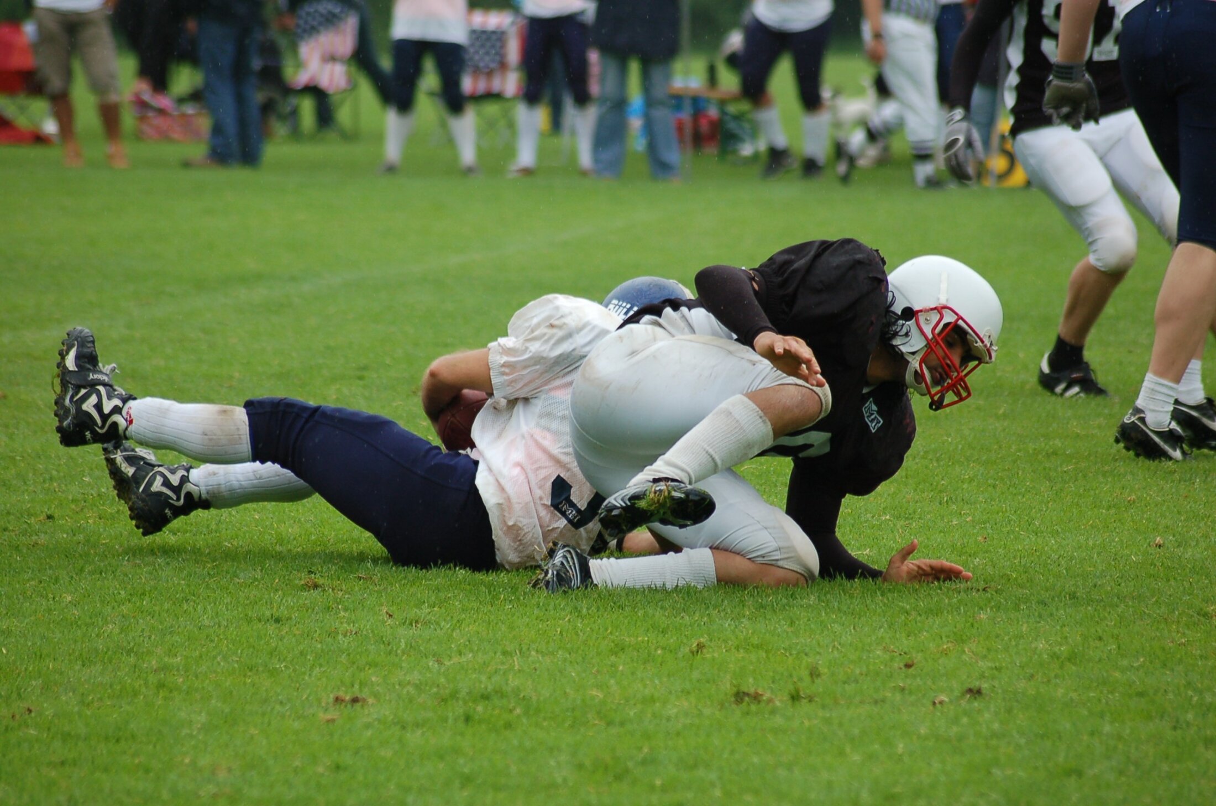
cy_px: 403
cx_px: 608
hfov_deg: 7.1
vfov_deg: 4.7
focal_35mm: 292
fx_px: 9861
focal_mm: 195
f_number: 5
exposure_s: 1/800
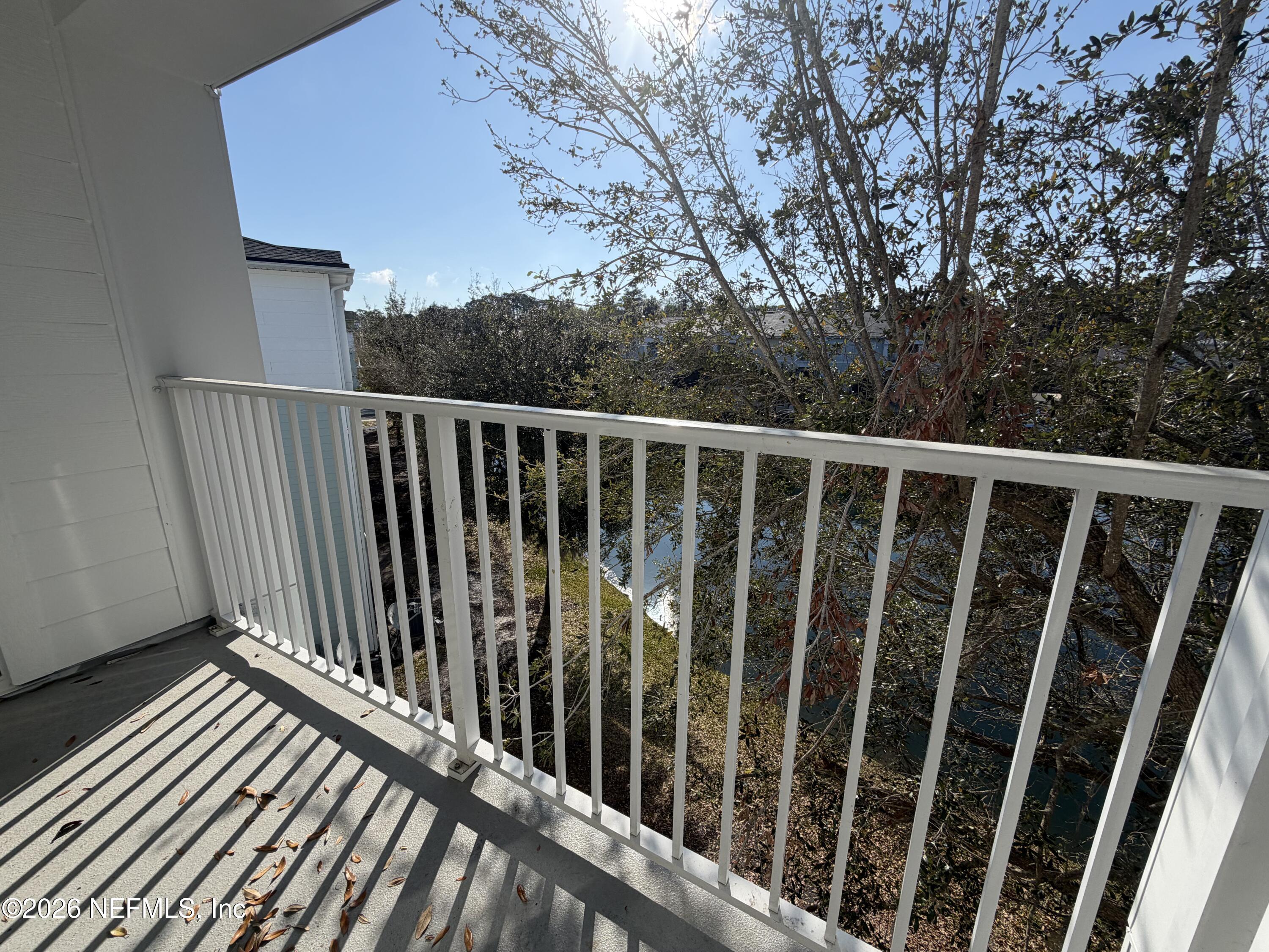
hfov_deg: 102.1
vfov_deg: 85.7
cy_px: 476
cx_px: 634
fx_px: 513
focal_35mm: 14
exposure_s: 1/970
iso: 20
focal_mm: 2.22
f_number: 2.2
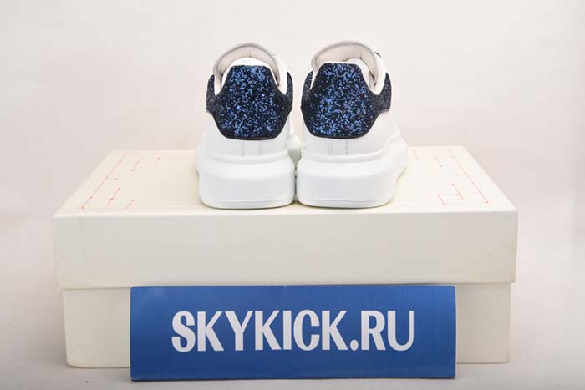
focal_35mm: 86
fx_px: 1398
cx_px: 292
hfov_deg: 23.6
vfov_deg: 15.9
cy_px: 195
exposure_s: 1/200
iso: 100
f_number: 9
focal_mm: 86
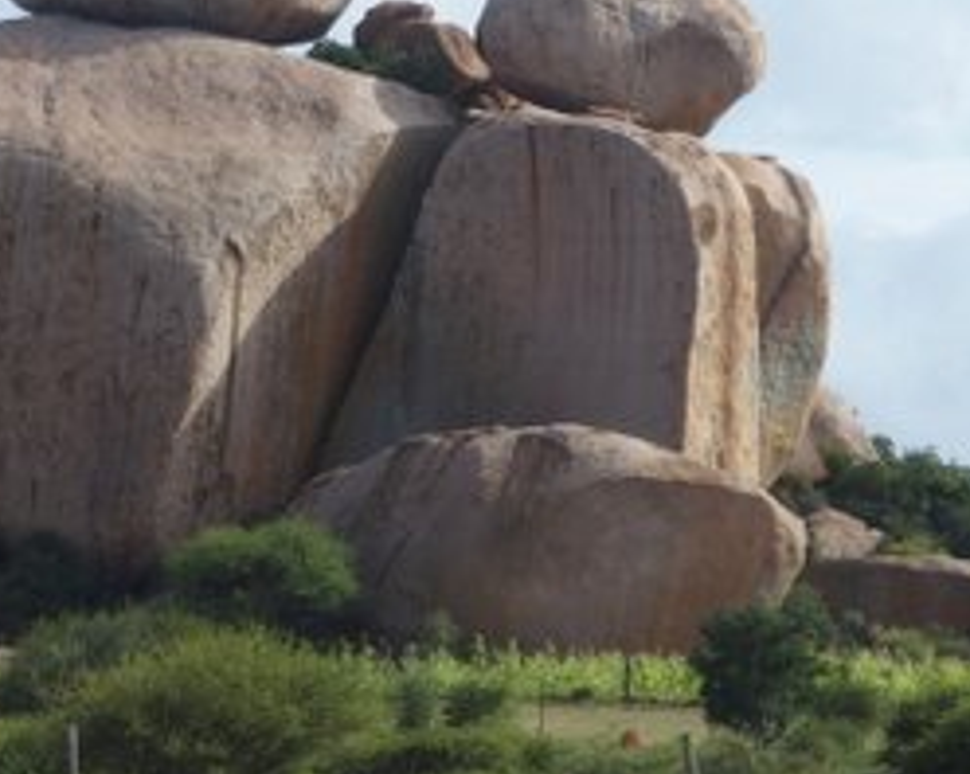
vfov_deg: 5.0
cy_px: 235
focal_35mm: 312
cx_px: 63
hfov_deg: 6.2
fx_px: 8950
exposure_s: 1/640
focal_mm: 35
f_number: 3.5
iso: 100
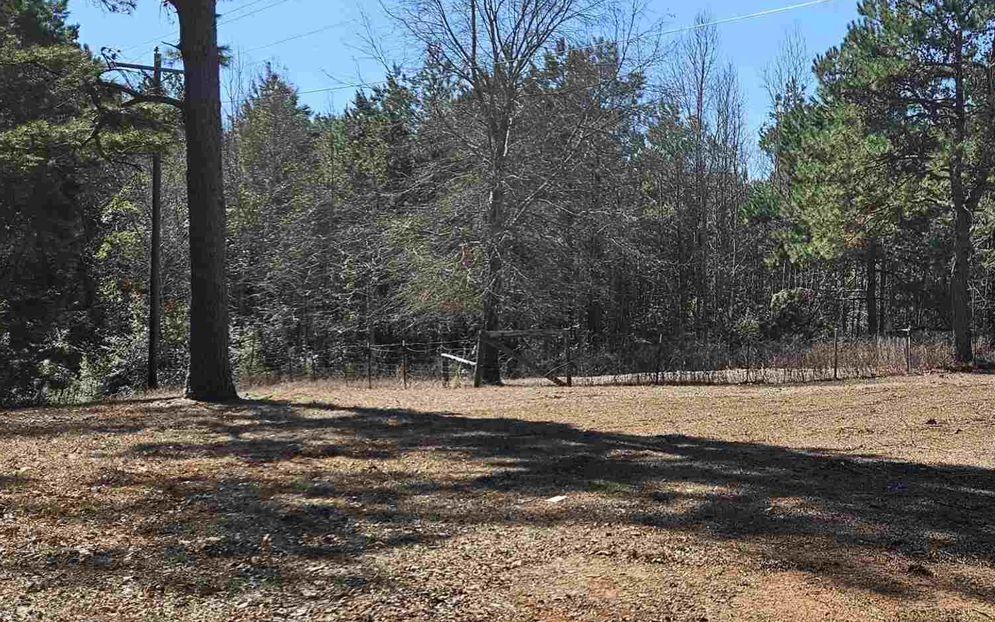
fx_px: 1356
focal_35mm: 50
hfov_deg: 38.3
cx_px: 844
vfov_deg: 25.8
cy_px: 343
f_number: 1.8
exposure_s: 1/1339
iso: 25
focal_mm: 5.4
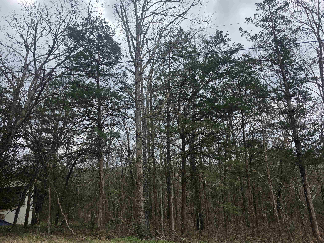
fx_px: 215
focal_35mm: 23
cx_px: 162
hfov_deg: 73.9
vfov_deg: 58.9
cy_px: 122
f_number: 1.7
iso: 80
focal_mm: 6.3
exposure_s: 1/2760
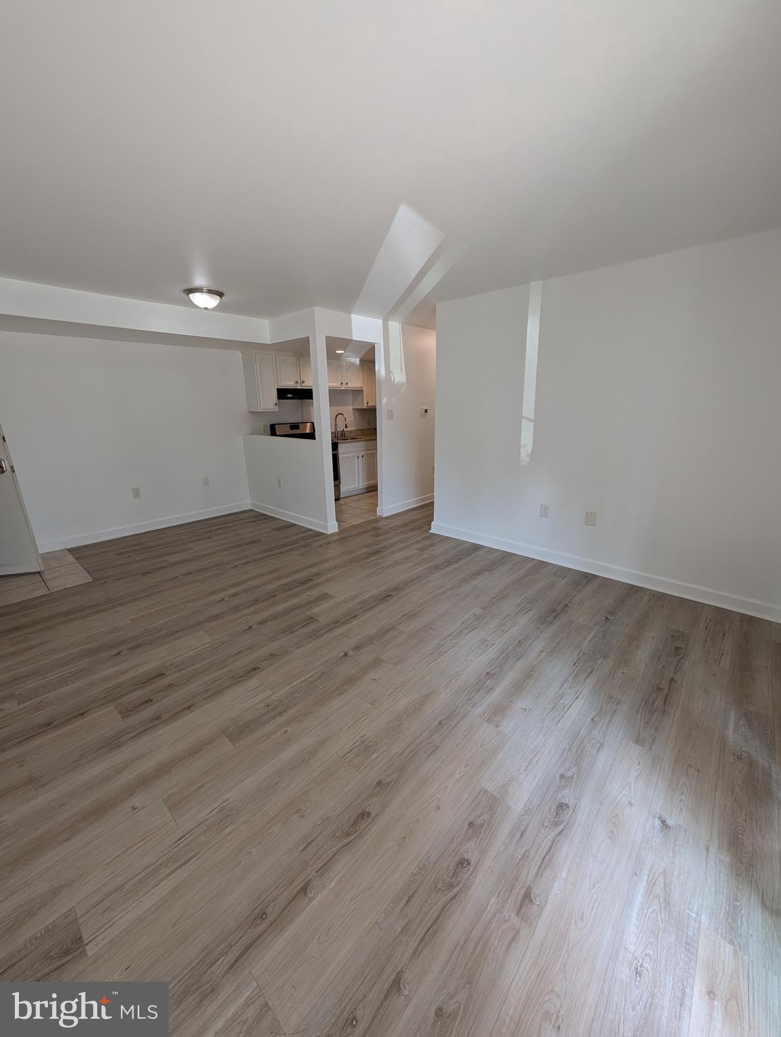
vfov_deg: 110.5
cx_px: 390
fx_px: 360
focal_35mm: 12
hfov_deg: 94.6
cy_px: 518
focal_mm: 2.02
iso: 96
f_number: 1.7
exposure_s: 1/120
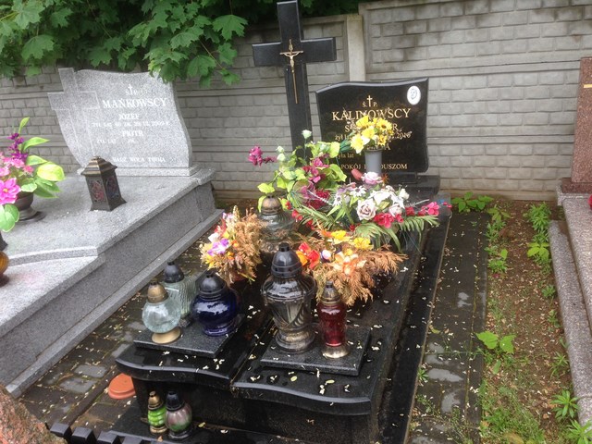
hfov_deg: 55.4
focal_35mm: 33
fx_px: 564
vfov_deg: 42.9
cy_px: 222
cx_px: 296
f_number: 2.4
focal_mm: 4.12
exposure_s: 1/164
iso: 50
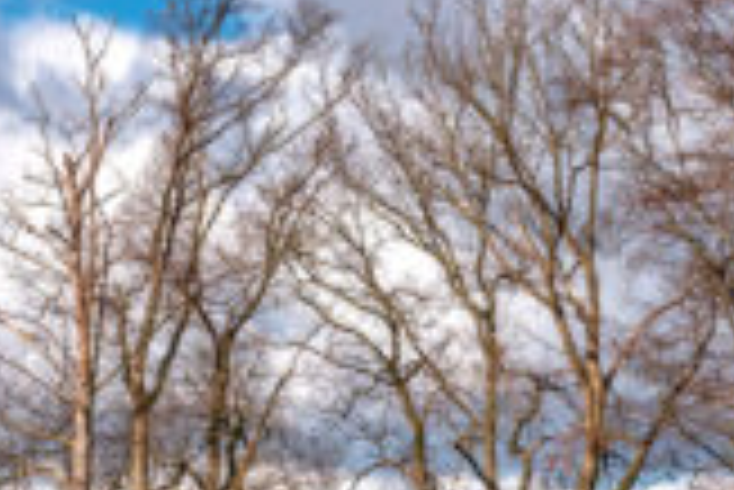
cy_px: 369
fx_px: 3081
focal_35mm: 151
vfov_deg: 9.1
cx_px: 315
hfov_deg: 13.6
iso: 100
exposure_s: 1/1000
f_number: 4
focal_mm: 15.17
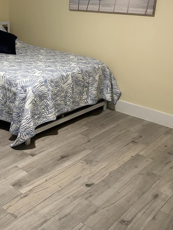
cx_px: 25
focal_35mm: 43
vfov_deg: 42.9
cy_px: 68
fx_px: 287
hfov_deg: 32.3
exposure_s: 1/60
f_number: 1.78
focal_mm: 6.86
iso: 500
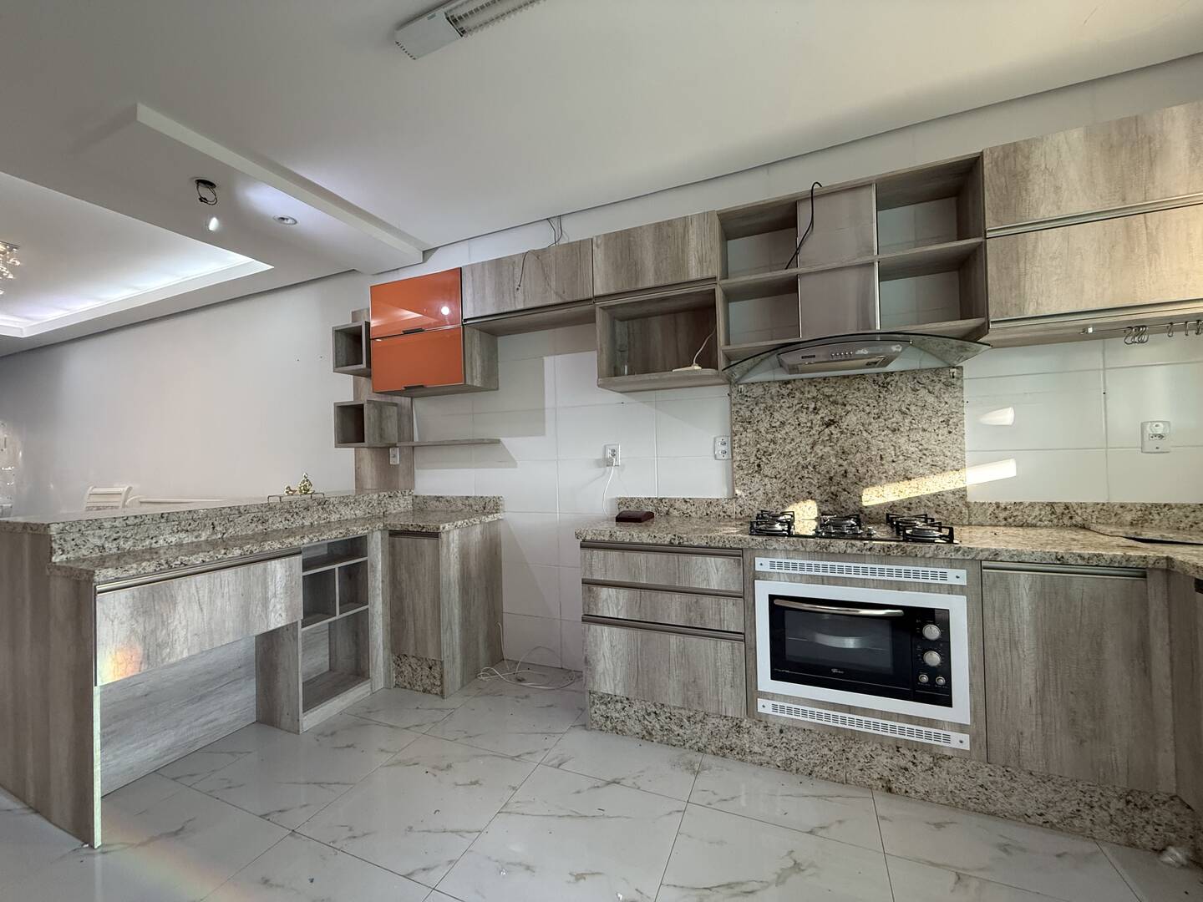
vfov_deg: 85.7
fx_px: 487
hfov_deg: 102.1
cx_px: 602
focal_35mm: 14
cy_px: 451
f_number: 2.2
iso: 250
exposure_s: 1/120
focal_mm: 2.22
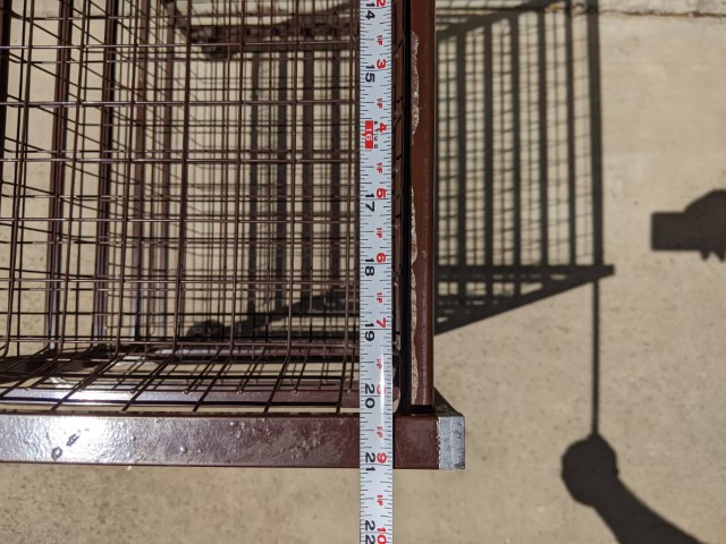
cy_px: 272
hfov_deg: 65.3
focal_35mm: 27
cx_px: 363
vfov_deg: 51.4
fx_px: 566
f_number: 1.8
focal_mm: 4.44
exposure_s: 1/23256
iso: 118
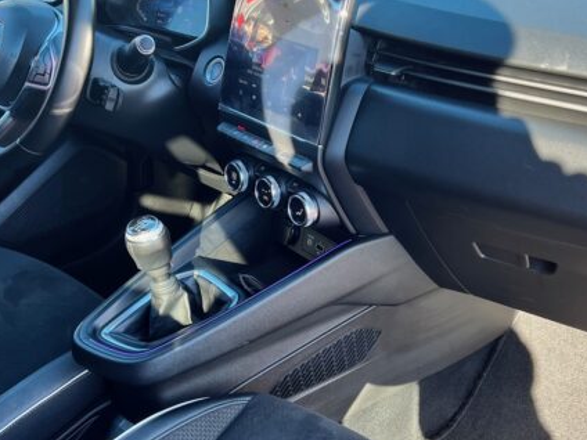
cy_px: 279
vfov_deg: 29.5
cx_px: 305
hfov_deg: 38.9
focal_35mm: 49
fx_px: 831
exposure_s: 1/121
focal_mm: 5.7
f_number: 1.5
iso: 50
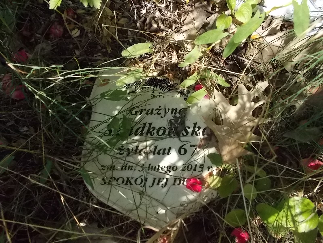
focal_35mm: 26
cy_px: 122
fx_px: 243
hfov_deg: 67.3
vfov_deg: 53.1
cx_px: 162
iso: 400
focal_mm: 4.6
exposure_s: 1/320
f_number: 8
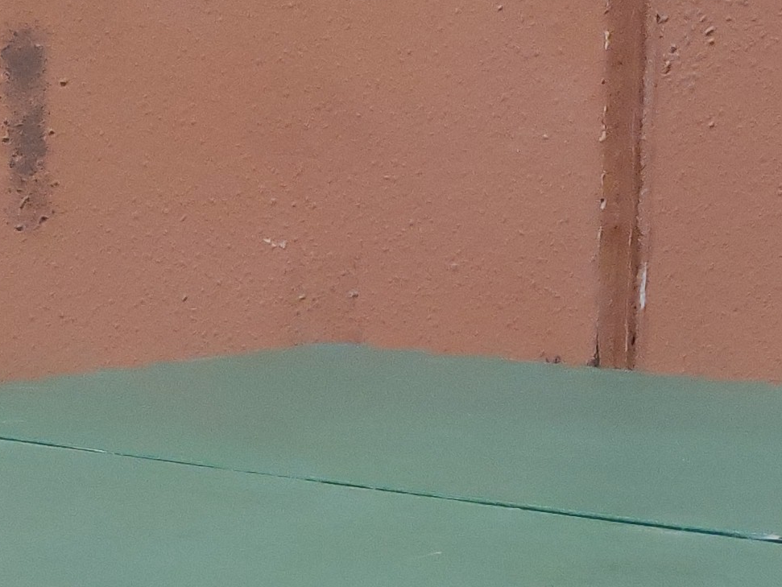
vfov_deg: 10.8
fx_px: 2689
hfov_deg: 16.5
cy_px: 1341
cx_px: 381
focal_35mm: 119
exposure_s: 1/100
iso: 586
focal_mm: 5.43
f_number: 1.89
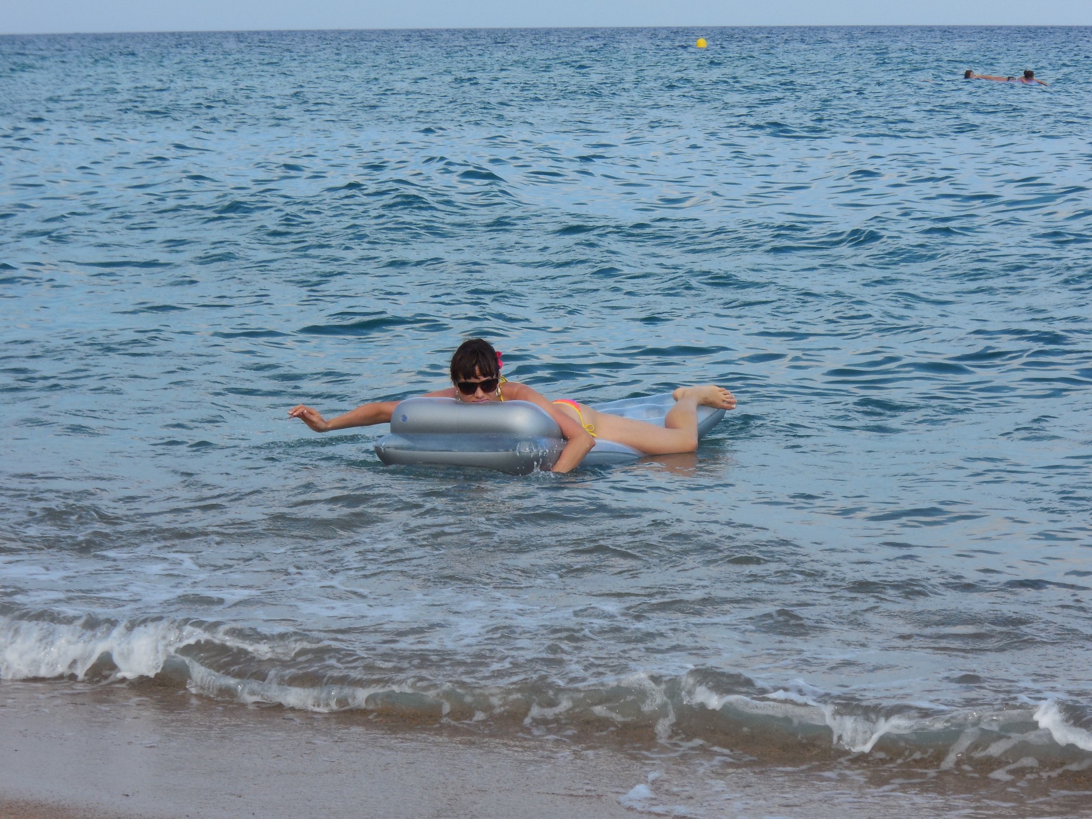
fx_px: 3312
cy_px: 410
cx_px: 546
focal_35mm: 105
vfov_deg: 14.1
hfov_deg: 18.7
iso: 125
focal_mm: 18.7
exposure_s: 1/500
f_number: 5
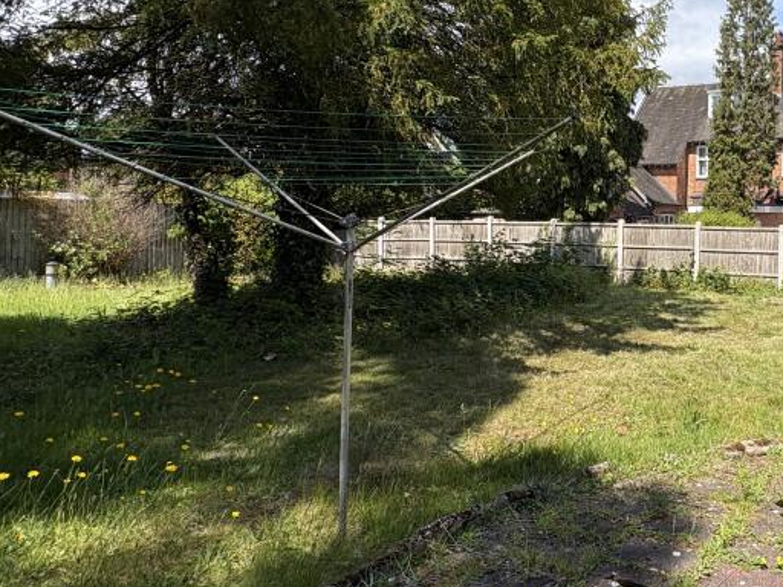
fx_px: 633
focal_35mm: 28
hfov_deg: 56.1
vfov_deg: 49.2
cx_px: 684
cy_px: 216
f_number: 2.2
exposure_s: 1/1178
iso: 40
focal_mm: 2.22
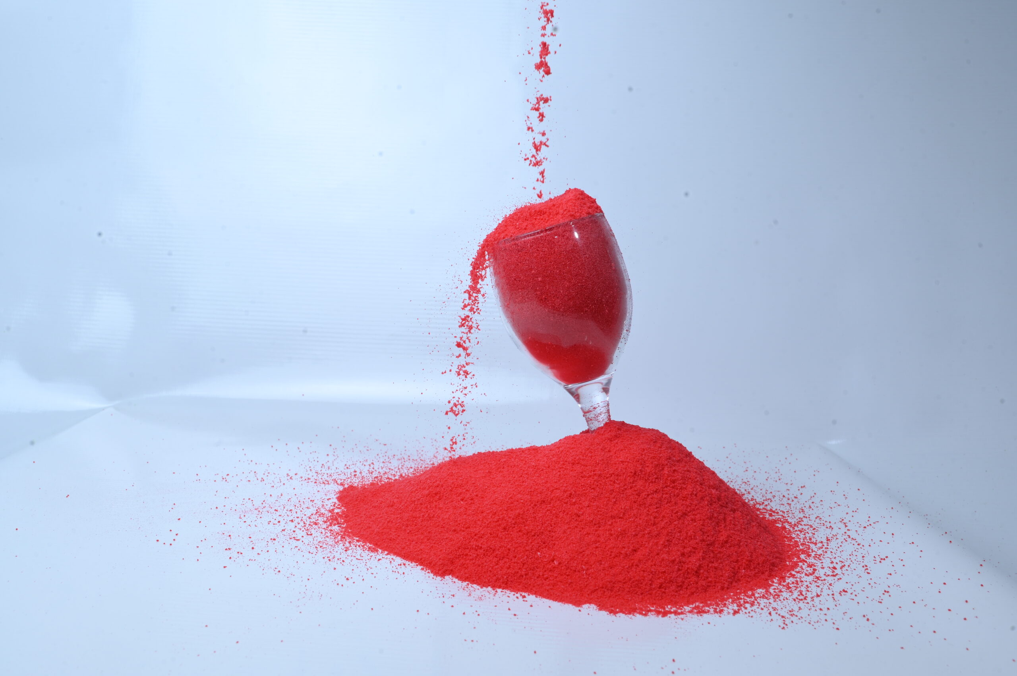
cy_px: 338
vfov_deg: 39.9
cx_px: 508
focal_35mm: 33
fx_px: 932
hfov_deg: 57.3
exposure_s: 1/160
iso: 160
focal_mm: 33
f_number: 14
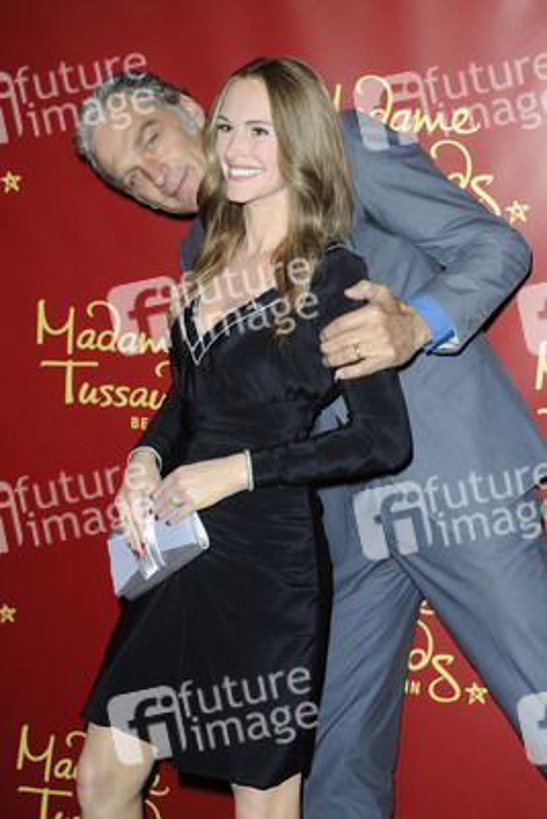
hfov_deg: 24.2
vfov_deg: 35.6
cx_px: 274
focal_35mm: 56
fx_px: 1275
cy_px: 410
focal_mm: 56
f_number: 6.3
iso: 1000
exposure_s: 1/160
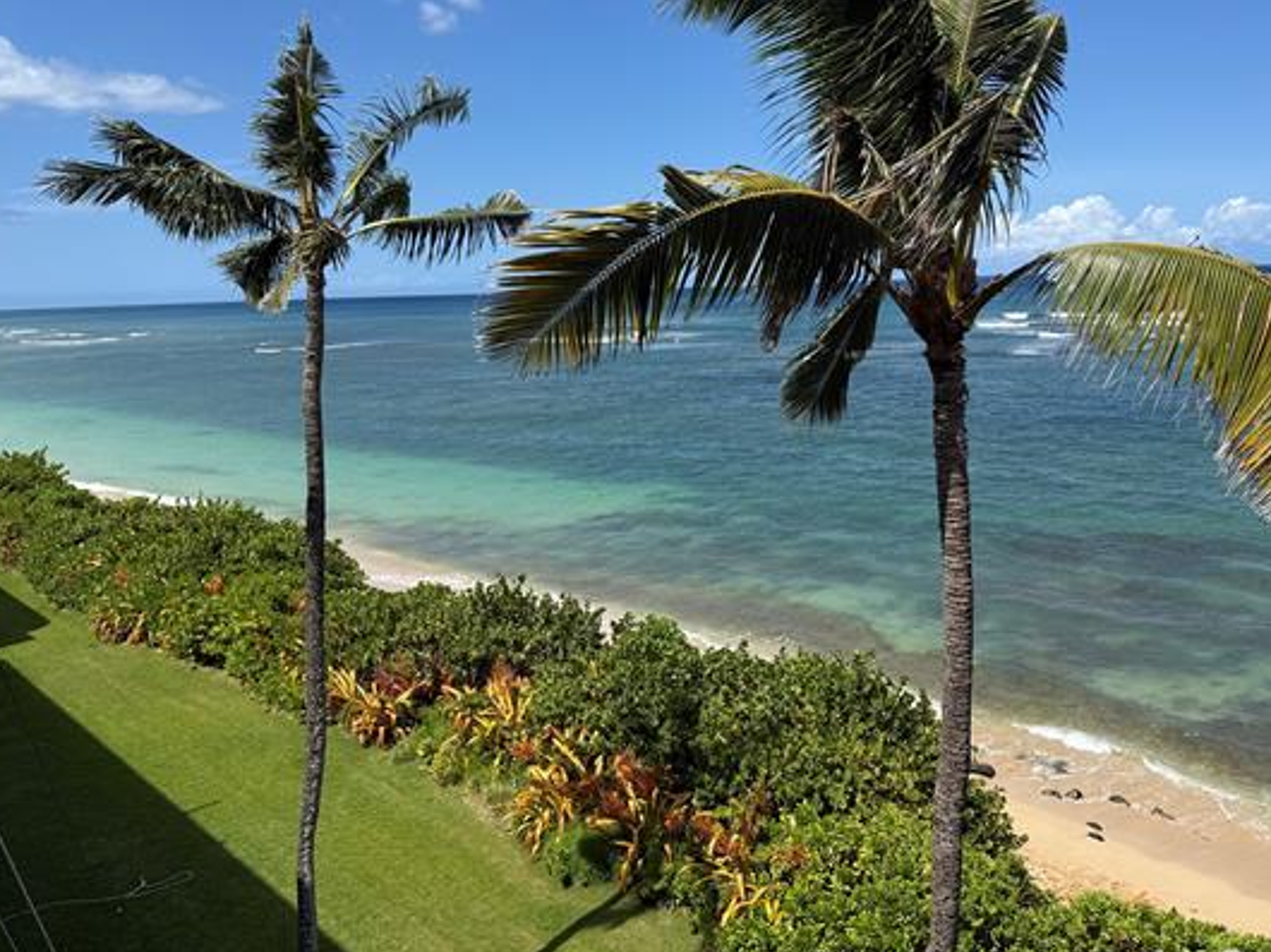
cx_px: 741
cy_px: 420
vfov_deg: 48.1
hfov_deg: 61.3
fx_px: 1064
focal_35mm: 29
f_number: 1.78
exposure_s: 1/5714
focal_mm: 6.76
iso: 80
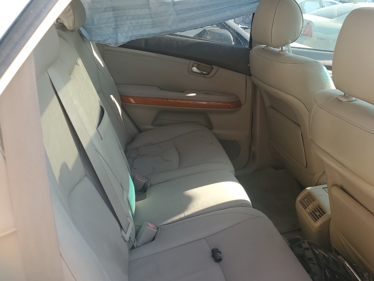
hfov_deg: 58.2
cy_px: 135
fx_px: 335
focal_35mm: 31
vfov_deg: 45.4
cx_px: 206
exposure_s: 1/323
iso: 50
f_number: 1.5
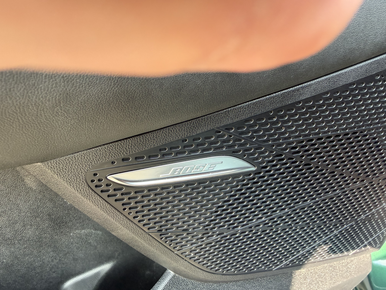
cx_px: 193
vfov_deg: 56.8
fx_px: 268
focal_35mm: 24
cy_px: 145
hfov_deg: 71.6
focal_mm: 2.22
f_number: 2.2
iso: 250
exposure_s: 1/121
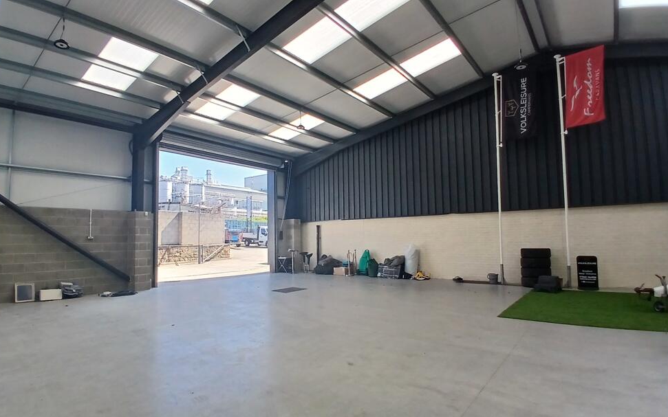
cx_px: 321
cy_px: 209
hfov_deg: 87.9
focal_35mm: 19
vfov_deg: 62.2
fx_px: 346
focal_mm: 1.4
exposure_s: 1/291
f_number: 2.2
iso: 50
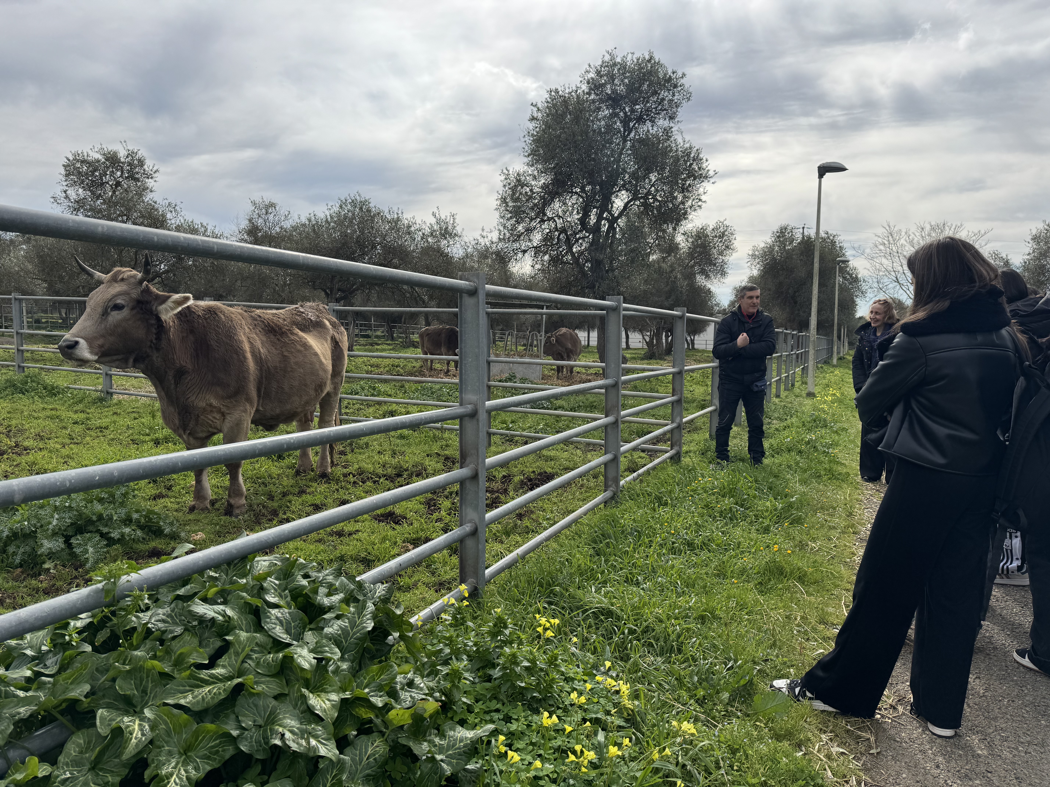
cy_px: 394
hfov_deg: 71.6
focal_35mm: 24
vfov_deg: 56.8
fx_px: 728
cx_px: 525
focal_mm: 6.76
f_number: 1.78
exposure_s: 1/6410
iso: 80
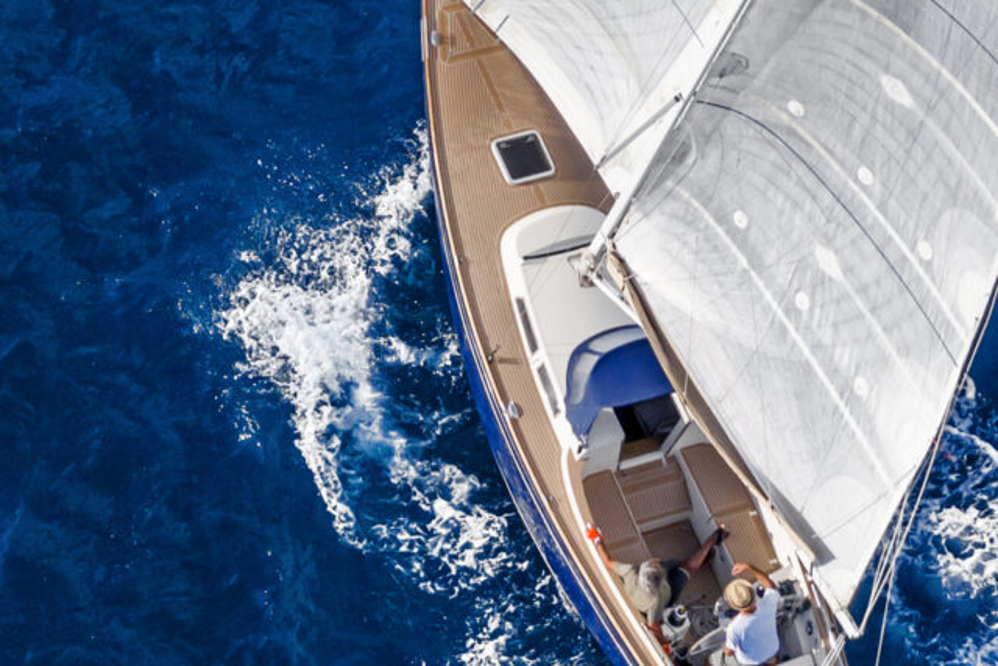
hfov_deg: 18.3
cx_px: 499
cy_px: 320
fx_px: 3105
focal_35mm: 112
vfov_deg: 12.2
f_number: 4.5
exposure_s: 1/160
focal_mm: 10.26
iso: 100
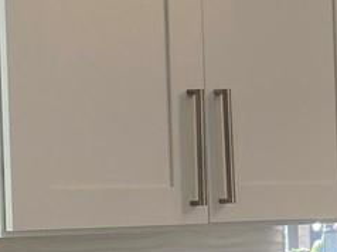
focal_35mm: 175
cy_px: 236
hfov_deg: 9.3
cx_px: 956
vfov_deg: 8.4
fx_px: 1702
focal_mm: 4.25
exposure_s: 1/120
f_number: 1.8
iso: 64
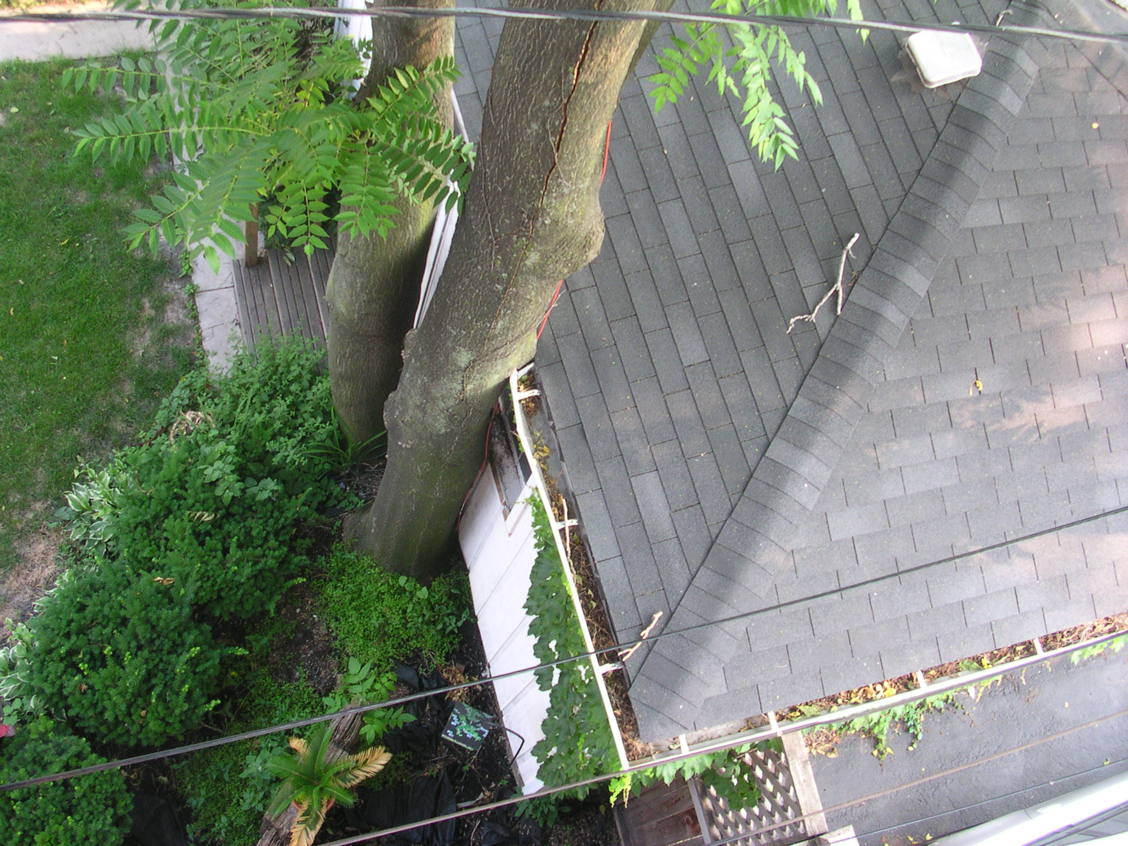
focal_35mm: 37
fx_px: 1206
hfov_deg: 50.1
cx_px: 564
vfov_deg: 38.7
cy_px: 423
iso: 108
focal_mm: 5.6
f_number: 2.7
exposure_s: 1/30
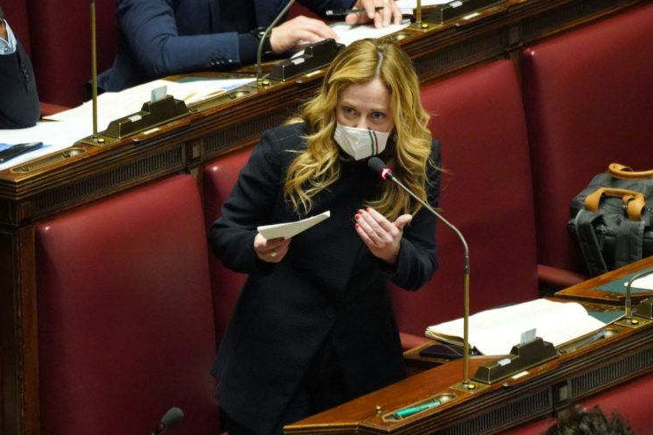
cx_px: 336
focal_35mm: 623
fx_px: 11297
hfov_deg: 3.3
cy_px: 214
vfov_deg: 2.2
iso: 12800
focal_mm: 400
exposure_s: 1/125
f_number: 5.6
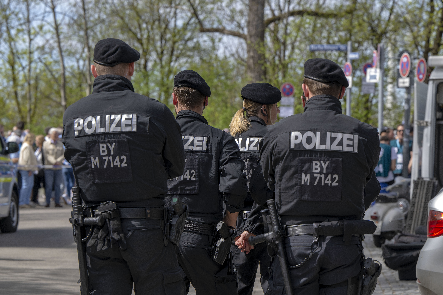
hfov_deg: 15.8
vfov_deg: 10.5
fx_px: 1600
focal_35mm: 130
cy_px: 148
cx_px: 222
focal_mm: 130
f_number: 7.1
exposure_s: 1/5000
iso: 4000
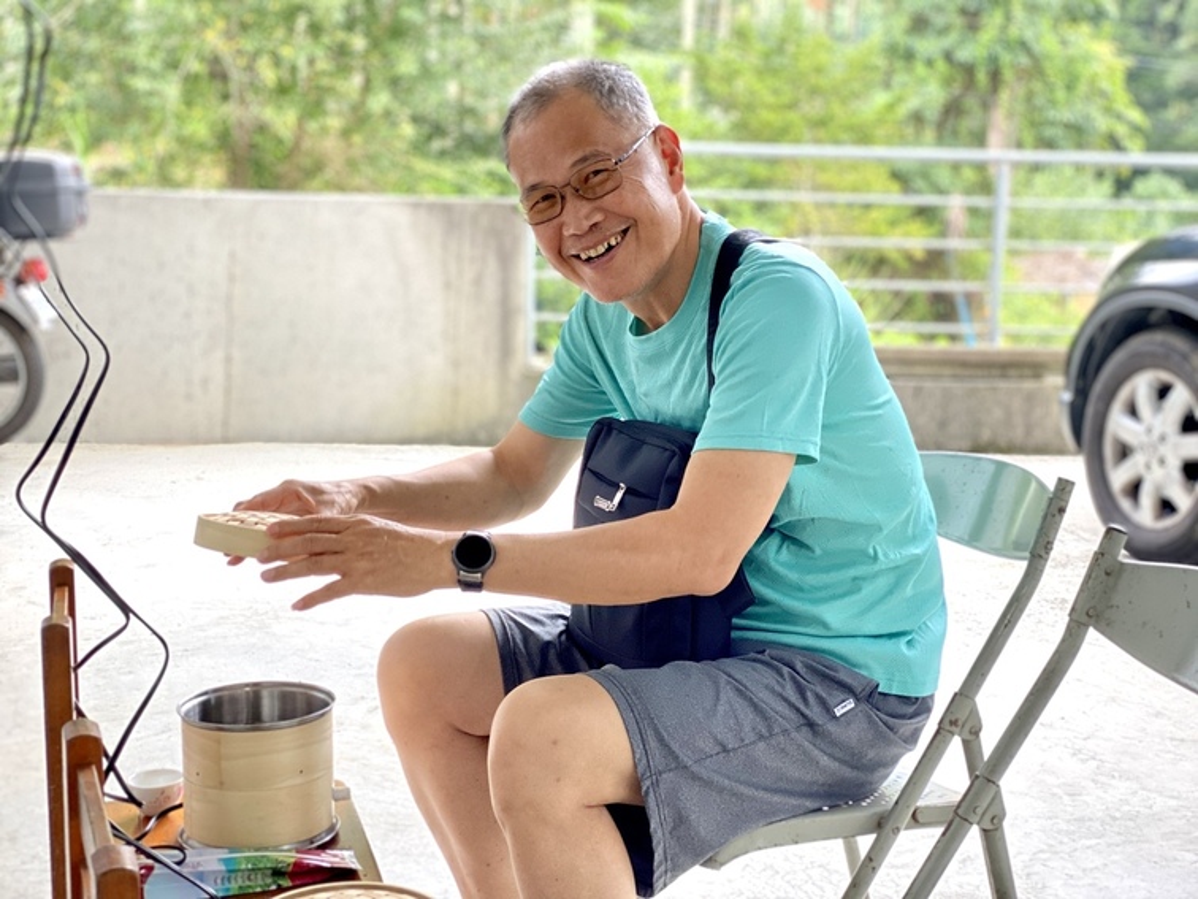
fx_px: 1800
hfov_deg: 36.8
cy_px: 450
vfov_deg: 28.0
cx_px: 599
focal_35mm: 52
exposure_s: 1/120
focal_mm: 6
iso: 100
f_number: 2
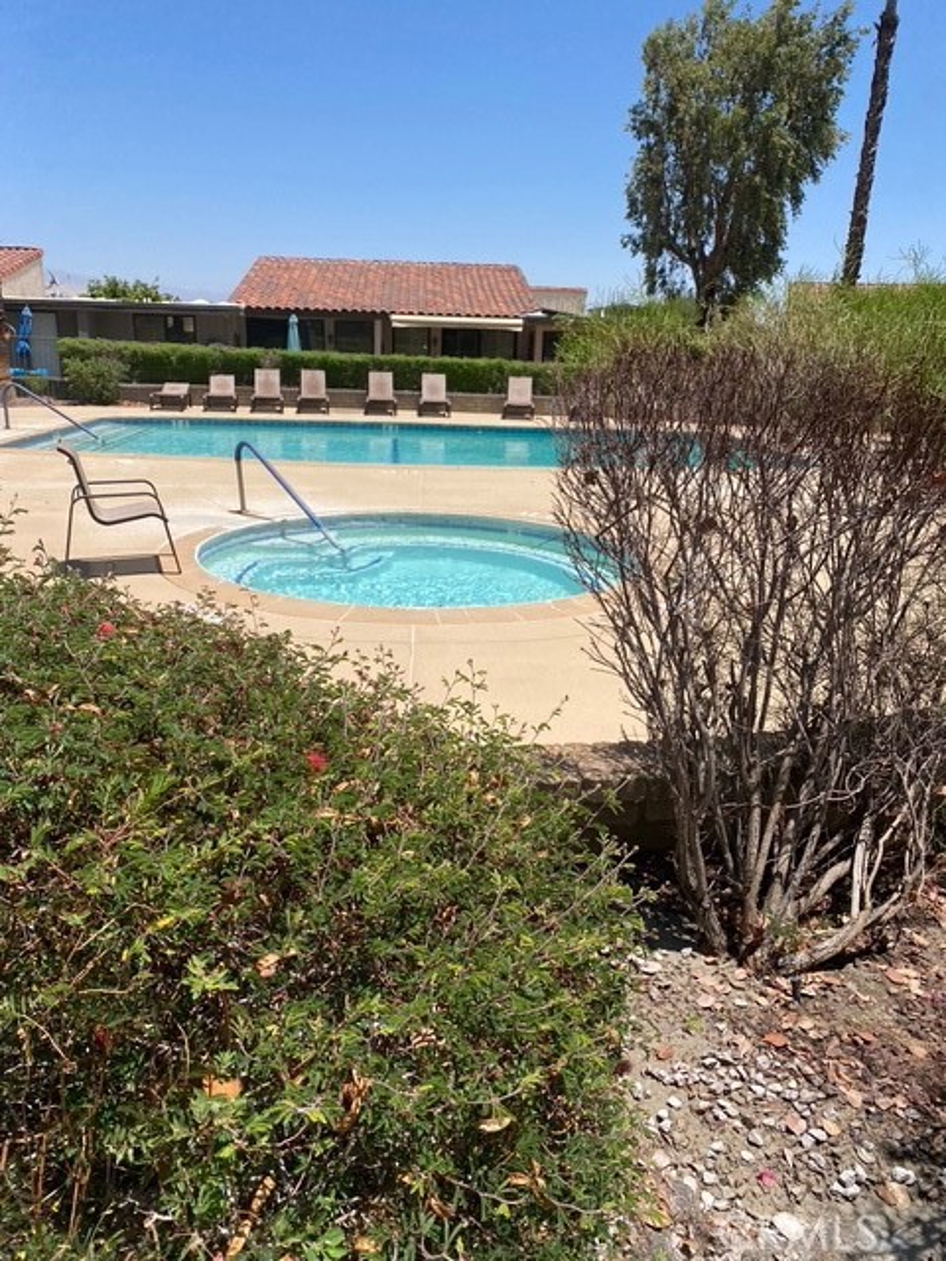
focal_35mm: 26
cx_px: 473
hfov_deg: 53.1
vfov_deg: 67.3
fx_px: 947
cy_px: 630
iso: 32
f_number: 1.8
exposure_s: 1/3846
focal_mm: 4.25
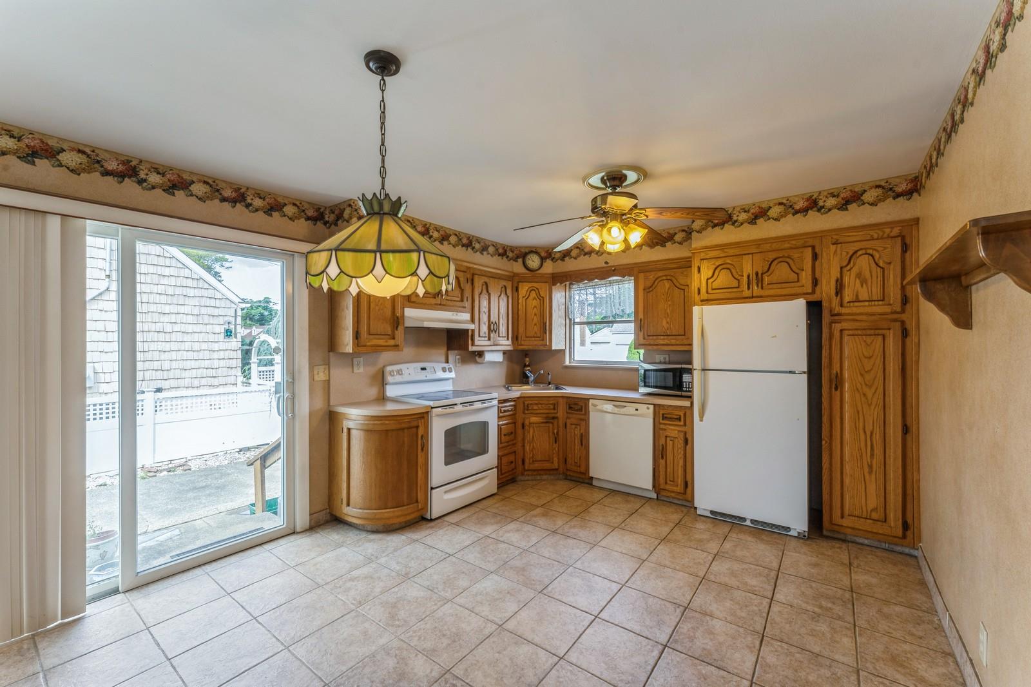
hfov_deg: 104.3
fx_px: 401
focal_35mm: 14
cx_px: 516
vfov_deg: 81.2
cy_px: 344
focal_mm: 14
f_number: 11
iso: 100
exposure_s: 1/6
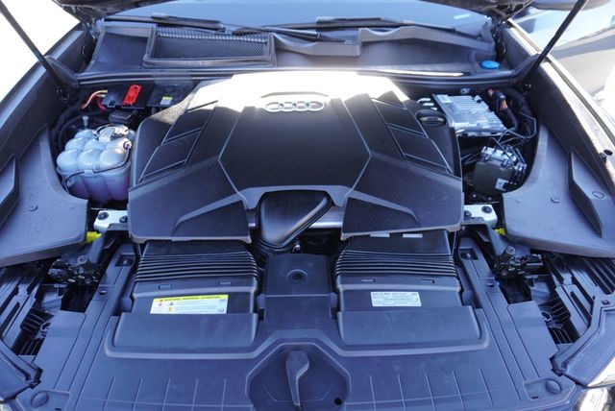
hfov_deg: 73.7
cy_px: 206
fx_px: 410
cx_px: 308
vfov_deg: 53.2
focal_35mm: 24
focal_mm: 16
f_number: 4
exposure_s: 1/60
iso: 250
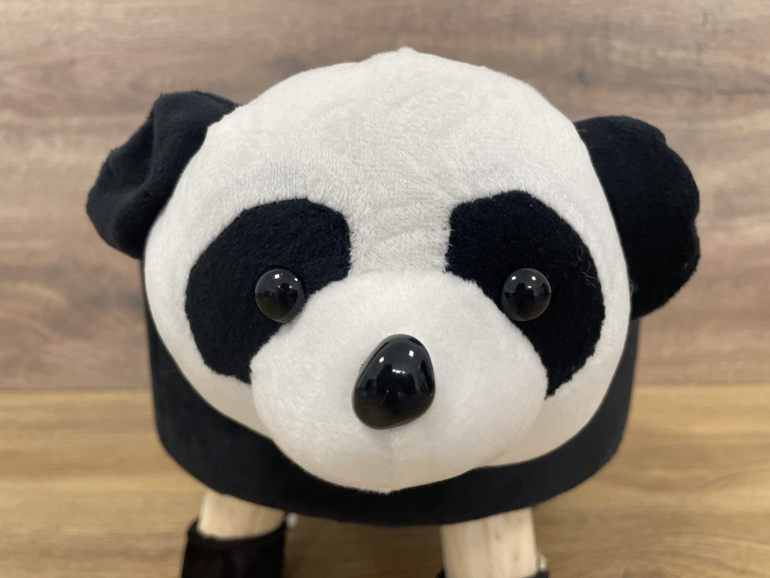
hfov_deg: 67.3
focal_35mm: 26
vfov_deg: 53.1
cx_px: 385
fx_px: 578
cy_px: 289
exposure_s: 1/100
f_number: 1.6
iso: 125
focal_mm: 4.2
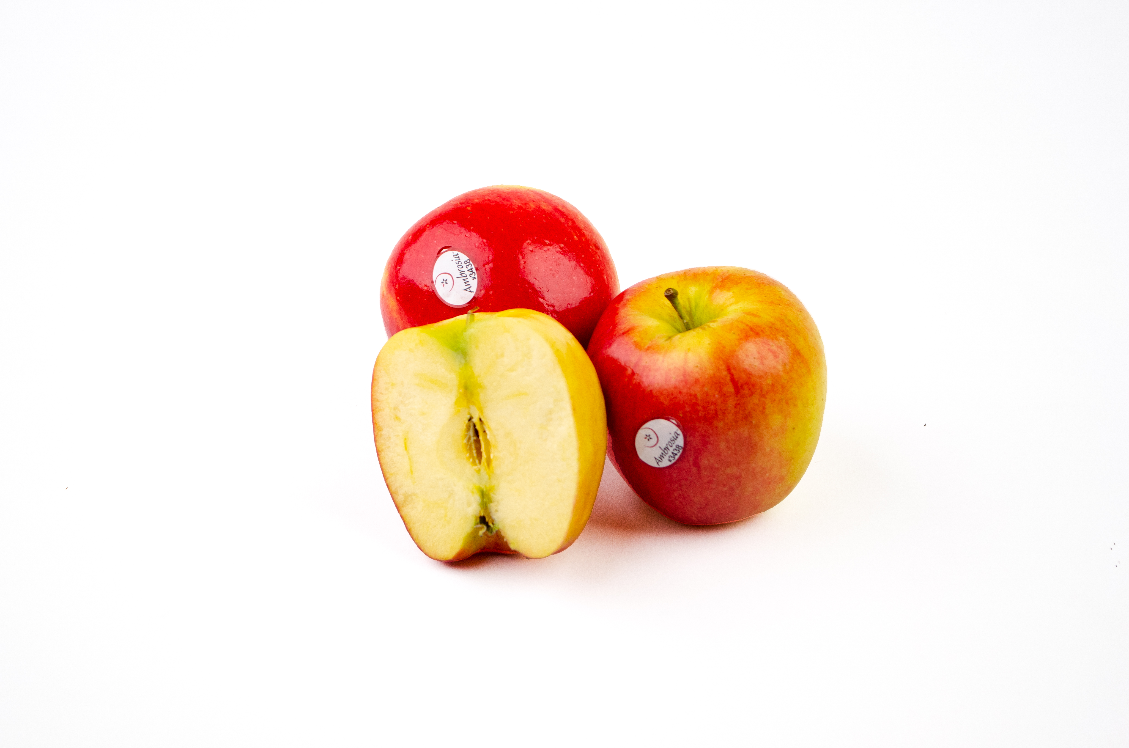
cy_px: 374
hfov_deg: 29.9
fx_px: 2112
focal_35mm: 68
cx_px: 564
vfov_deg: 20.1
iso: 320
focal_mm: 45
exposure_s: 1/20
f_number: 5.3
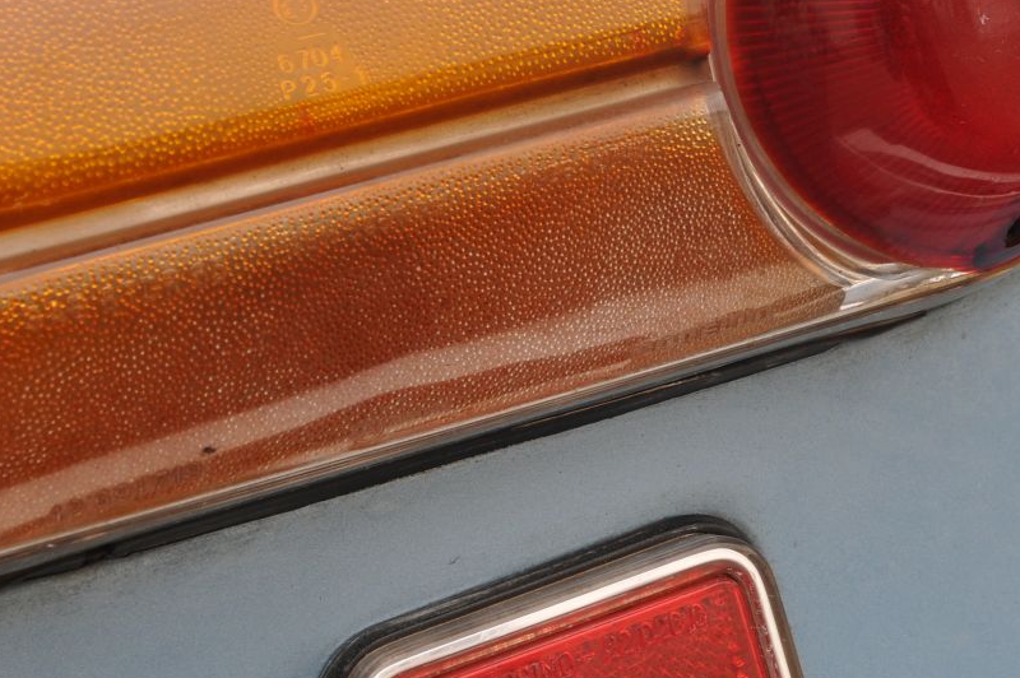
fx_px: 2293
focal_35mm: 81
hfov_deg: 24.8
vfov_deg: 16.7
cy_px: 173
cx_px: 752
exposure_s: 1/80
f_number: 9
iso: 200
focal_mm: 24
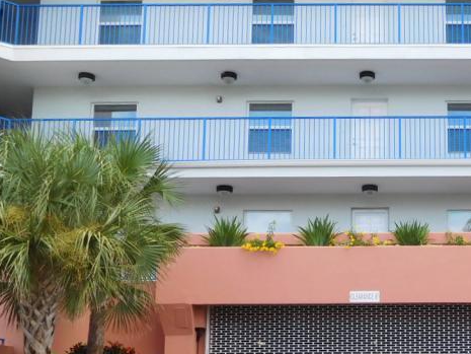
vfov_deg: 26.2
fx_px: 749
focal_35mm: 55
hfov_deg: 33.5
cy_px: 265
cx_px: 403
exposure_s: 1/250
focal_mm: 4.5
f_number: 3.4
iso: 125
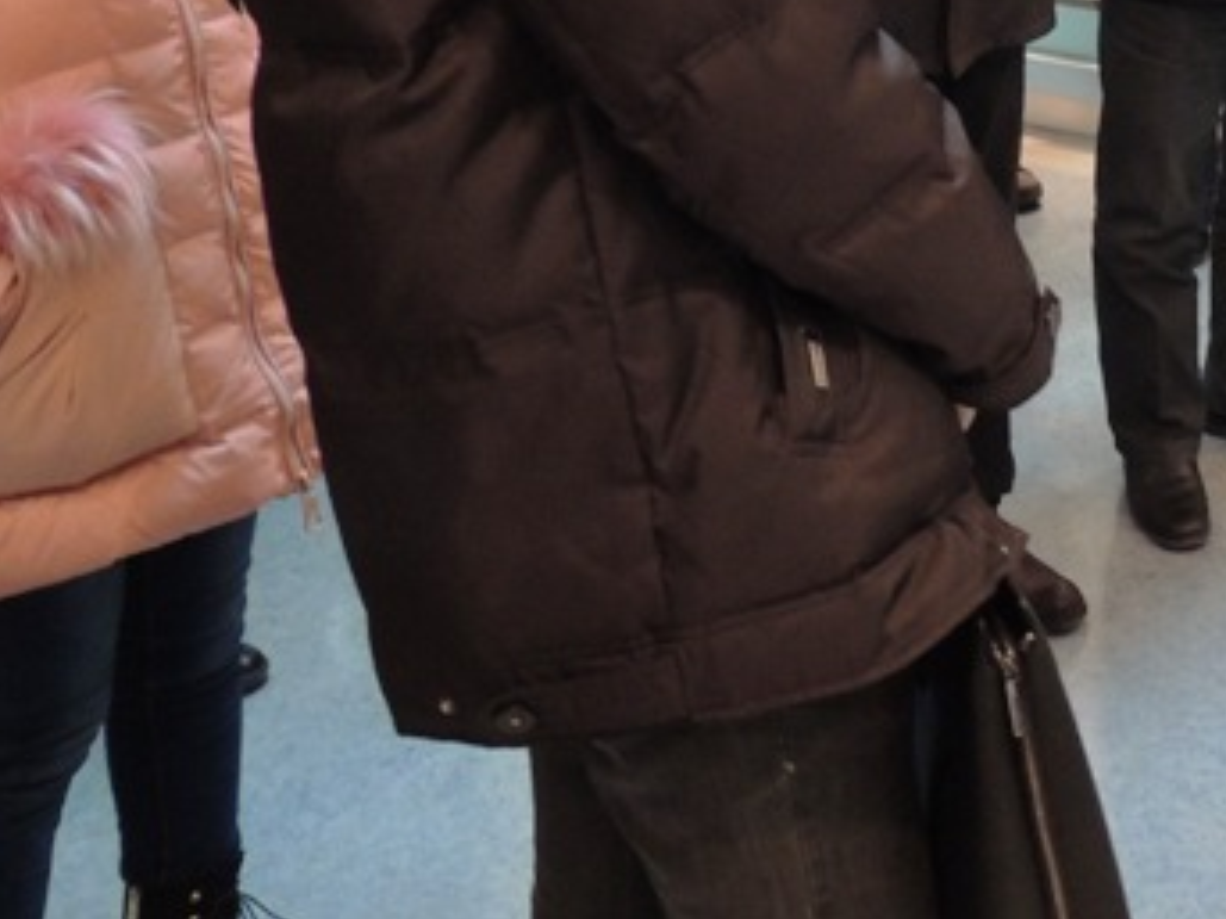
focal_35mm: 56
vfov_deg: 24.0
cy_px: -147
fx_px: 1983
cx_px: 1197
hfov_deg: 32.0
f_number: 3
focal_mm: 4.3
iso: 400
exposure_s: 1/10
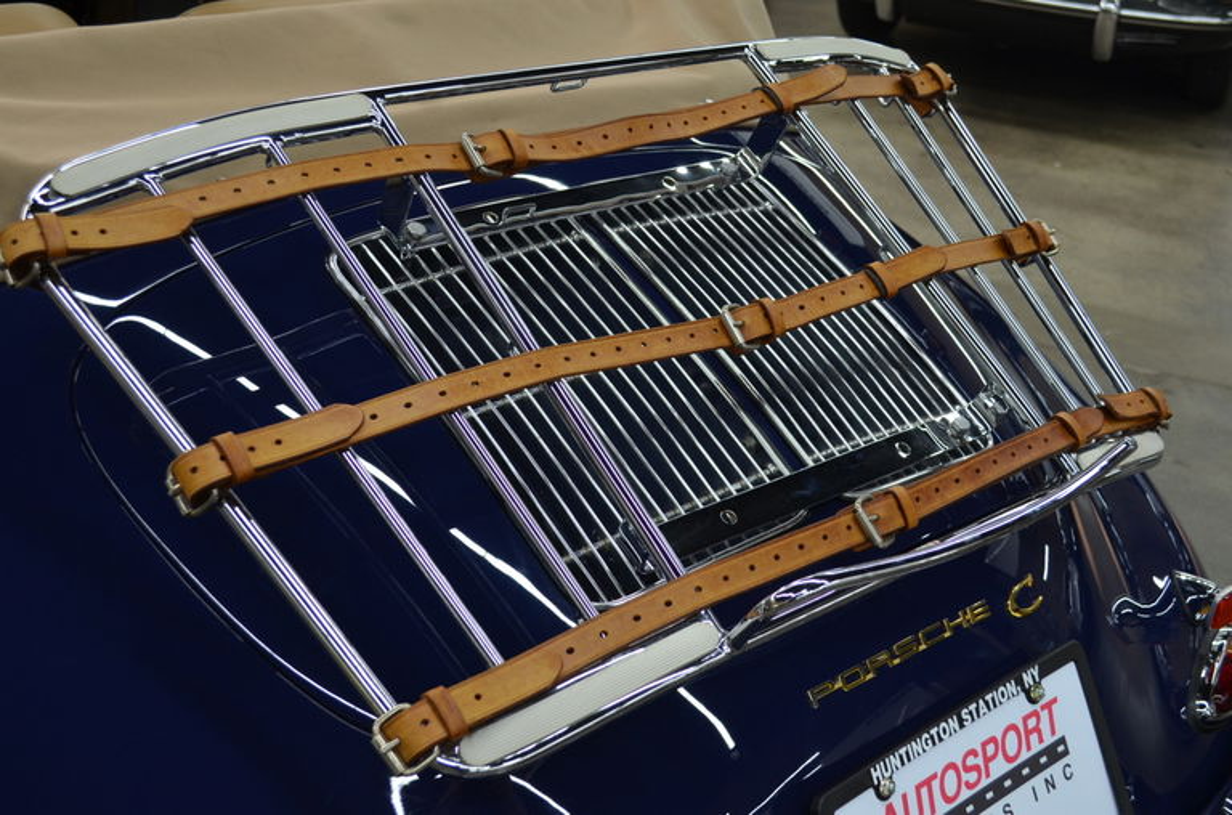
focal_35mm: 44
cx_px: 616
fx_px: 1485
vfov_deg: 30.7
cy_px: 408
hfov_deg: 45.1
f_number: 4.5
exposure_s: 1/60
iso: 450
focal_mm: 29
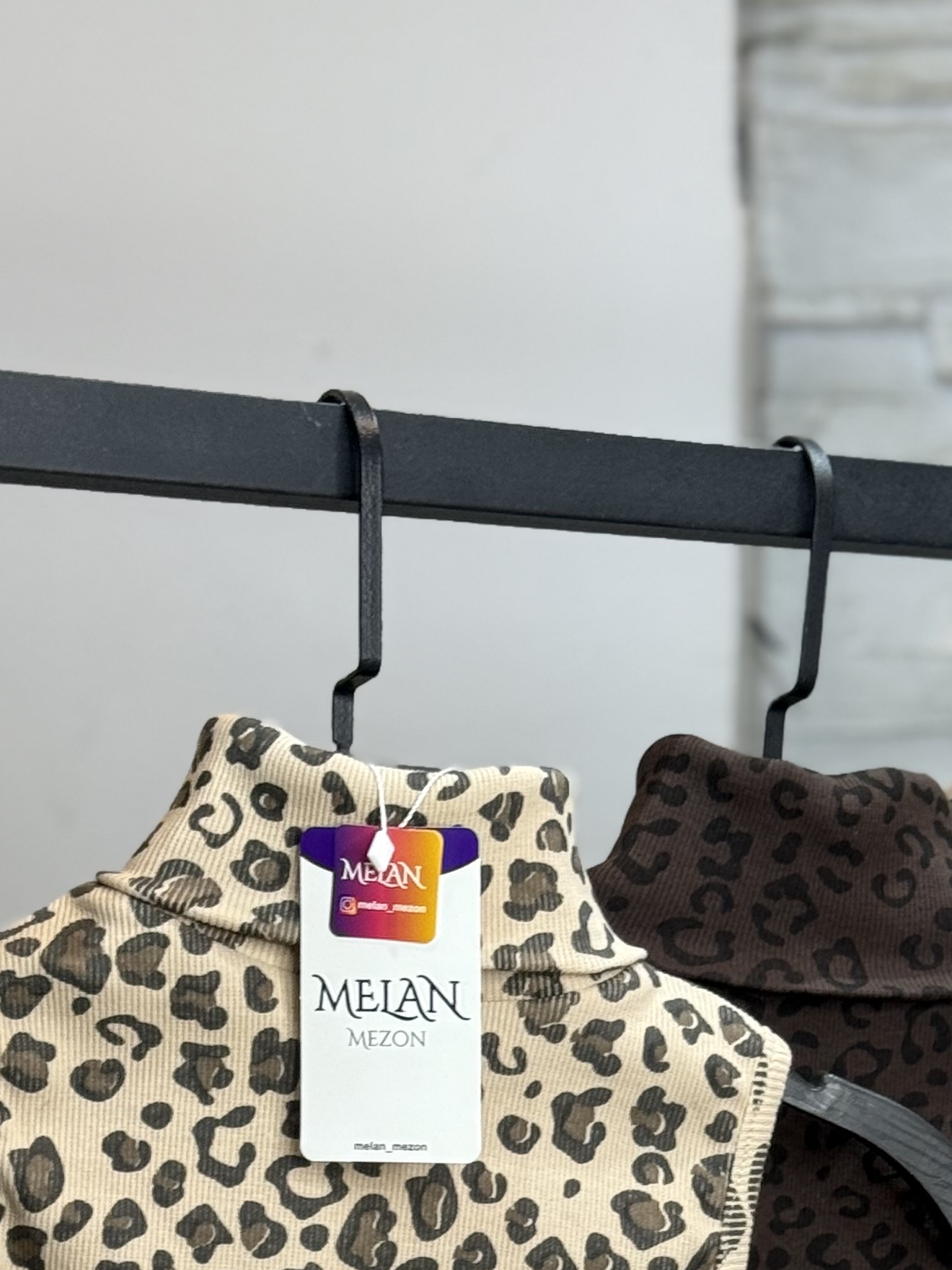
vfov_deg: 17.2
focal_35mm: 110
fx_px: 4032
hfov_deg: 13.4
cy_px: 1445
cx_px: 718
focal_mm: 6.76
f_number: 1.78
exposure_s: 1/100
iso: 64
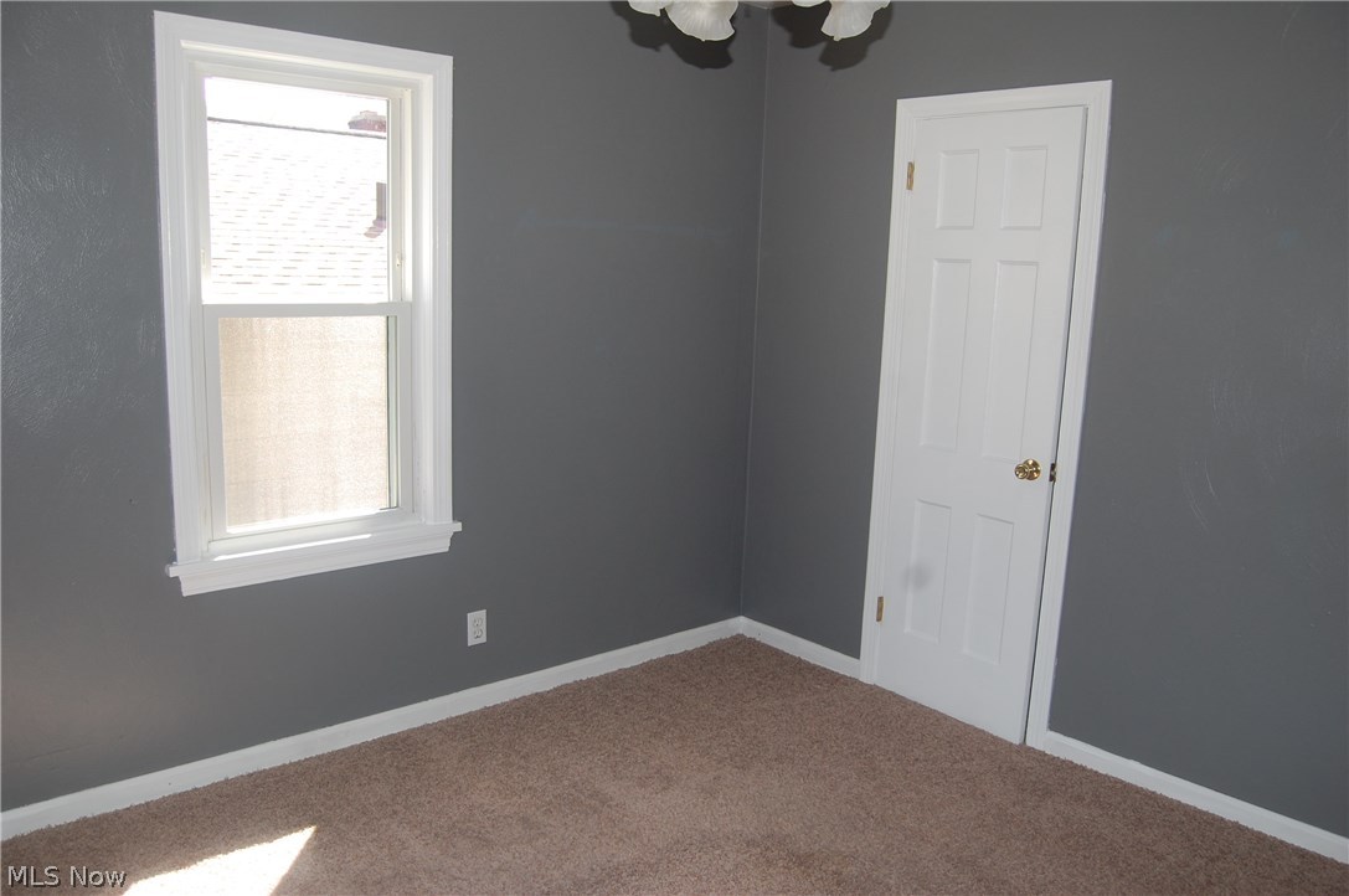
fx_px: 1011
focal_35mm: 27
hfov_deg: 67.4
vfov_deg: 47.8
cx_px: 674
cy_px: 448
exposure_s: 1/60
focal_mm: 18
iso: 200
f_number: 5.6
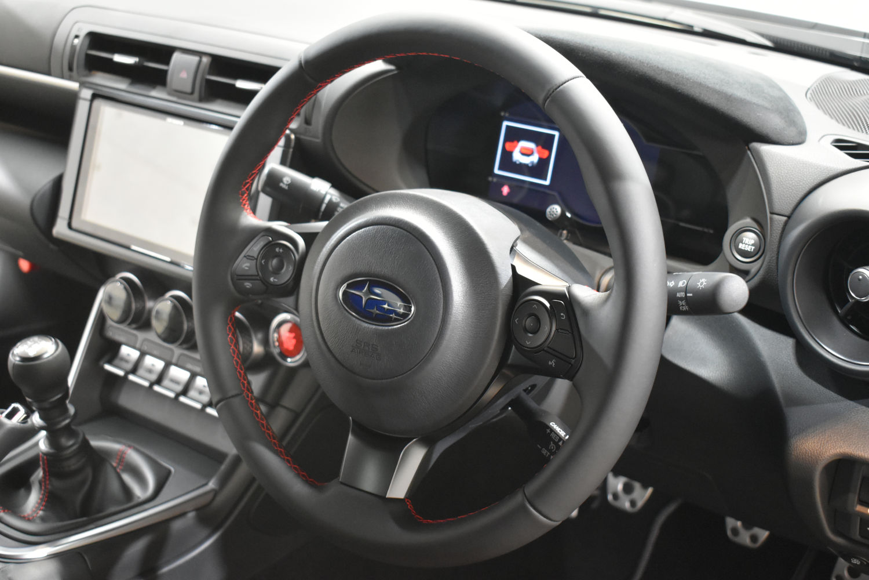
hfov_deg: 41.1
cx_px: 434
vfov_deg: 28.1
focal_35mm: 48
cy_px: 290
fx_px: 1159
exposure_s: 1/40
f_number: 4.5
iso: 3200
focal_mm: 32
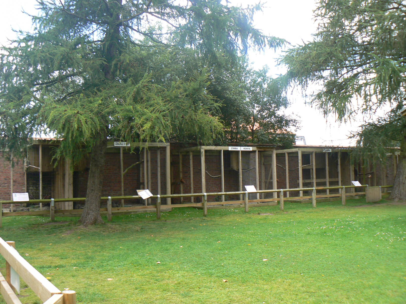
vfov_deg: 39.7
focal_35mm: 36
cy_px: 152
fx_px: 422
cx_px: 203
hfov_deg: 51.4
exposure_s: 1/125
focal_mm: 6
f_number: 4
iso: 80
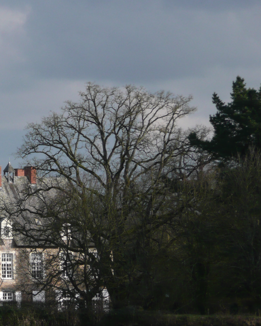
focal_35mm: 375
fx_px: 3621
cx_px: -60
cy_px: 176
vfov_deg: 5.2
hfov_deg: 4.1
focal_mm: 31
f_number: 4.8
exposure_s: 1/320
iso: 100
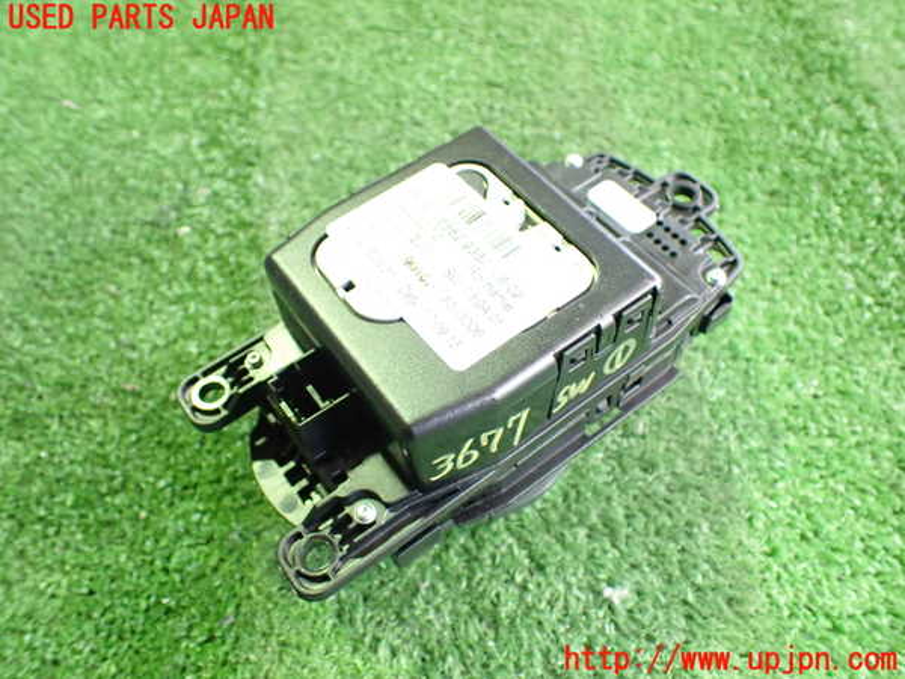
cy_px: 340
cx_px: 452
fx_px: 784
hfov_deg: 60.0
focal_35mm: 30
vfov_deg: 46.8
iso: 800
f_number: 2.3
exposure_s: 1/30
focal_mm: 5.4
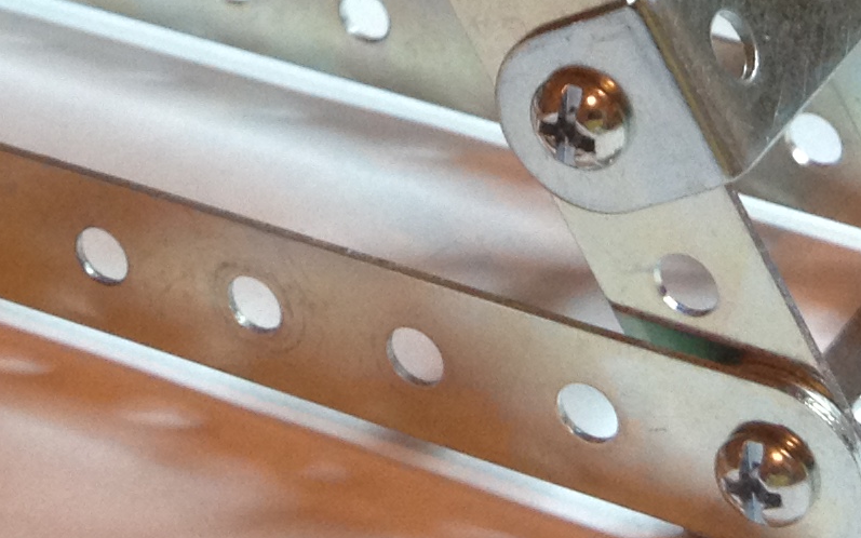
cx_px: 69
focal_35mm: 152
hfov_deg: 13.6
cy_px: -722
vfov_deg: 8.0
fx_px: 3566
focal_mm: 4.28
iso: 100
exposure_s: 1/20
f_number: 2.4
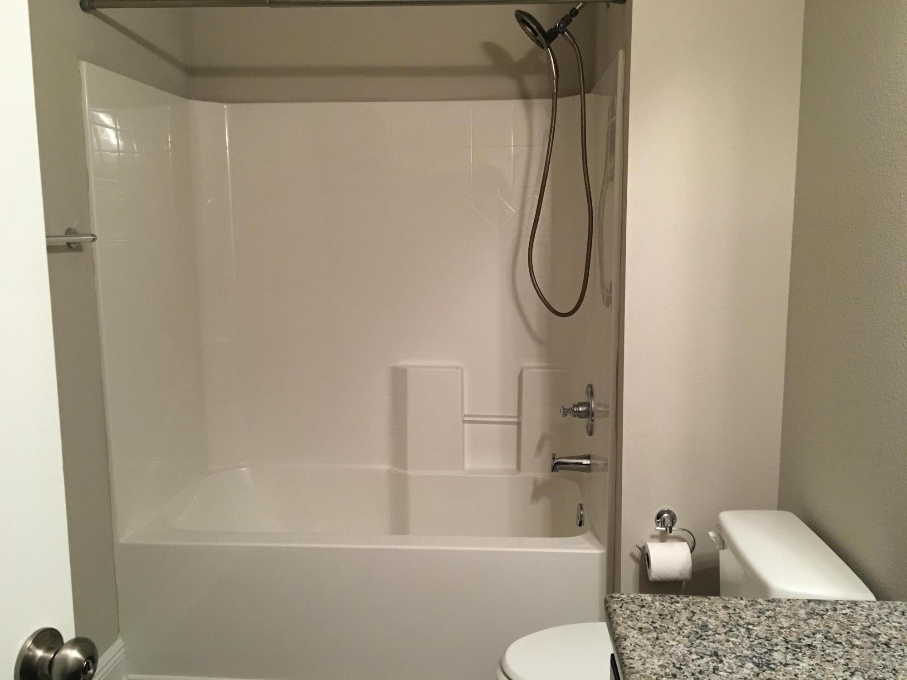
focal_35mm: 29
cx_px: 454
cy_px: 340
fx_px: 760
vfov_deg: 48.2
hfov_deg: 61.7
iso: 80
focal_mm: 4.15
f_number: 2.2
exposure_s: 1/15
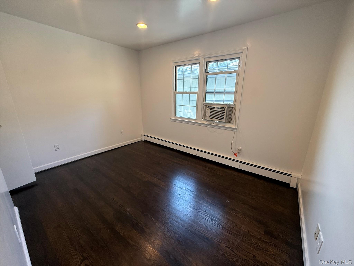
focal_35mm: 14
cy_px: 133
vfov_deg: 85.7
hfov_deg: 102.1
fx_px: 143
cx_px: 177
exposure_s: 1/120
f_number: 2.2
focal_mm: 2.22
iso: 160
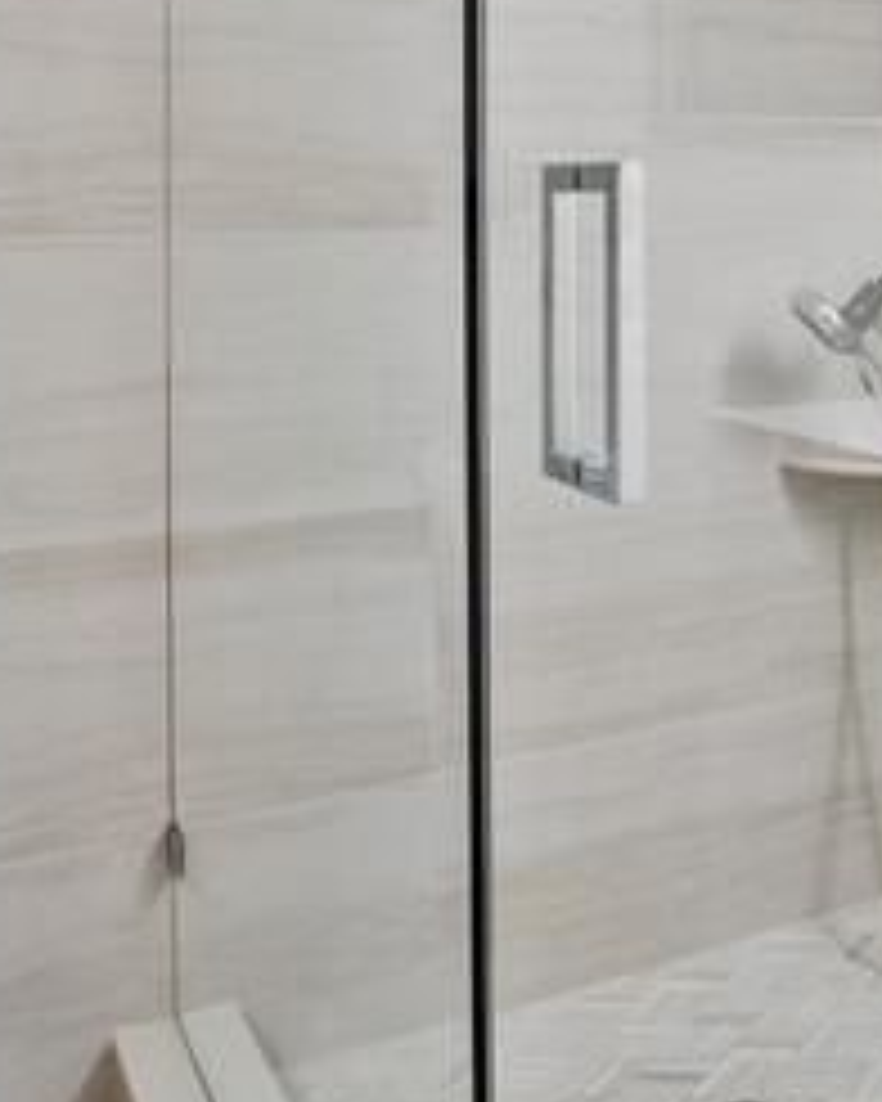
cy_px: 196
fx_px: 1501
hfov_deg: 31.2
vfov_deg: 38.6
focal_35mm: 46
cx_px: 801
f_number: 8
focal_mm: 10
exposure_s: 1/15
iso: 560
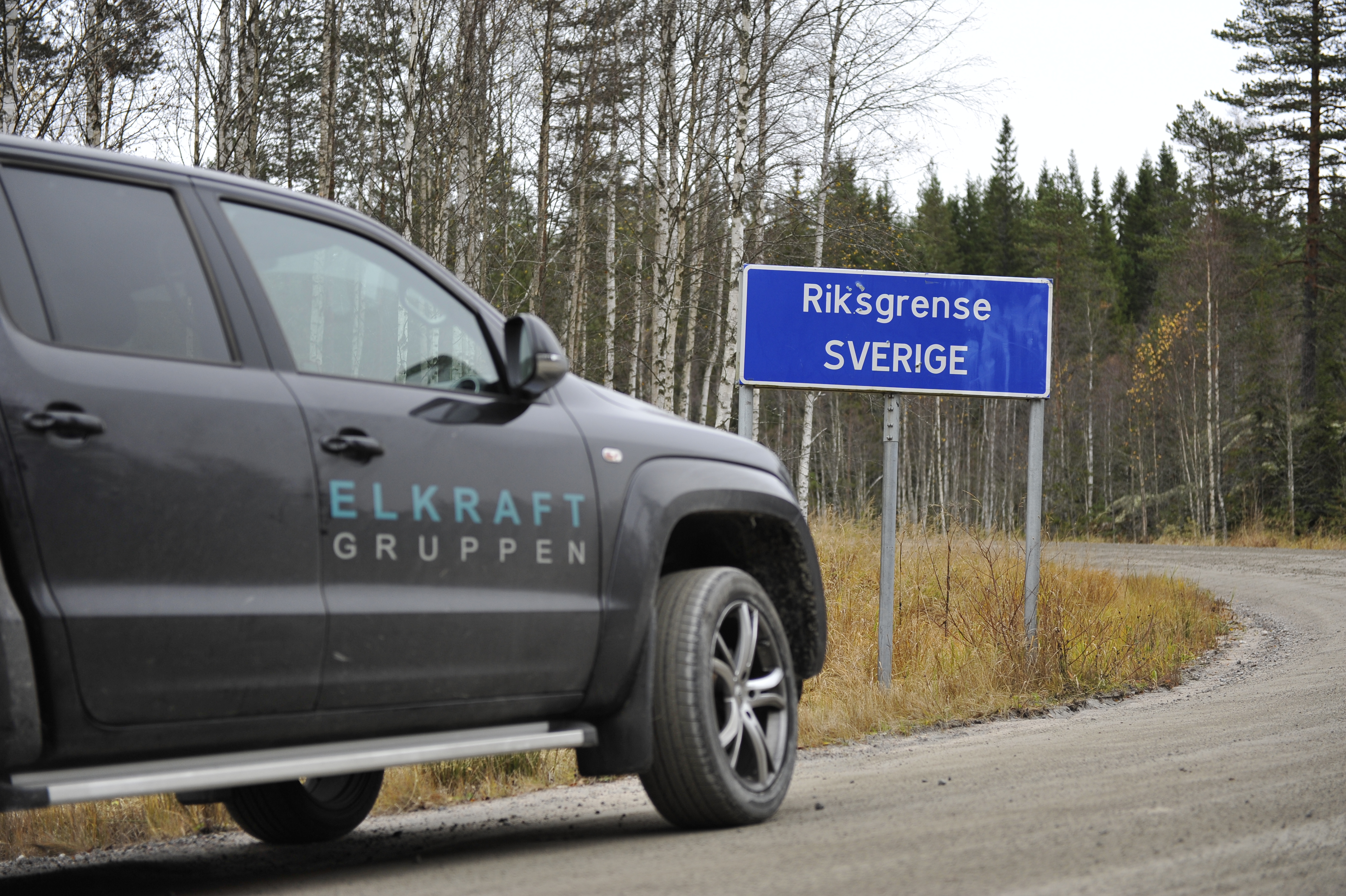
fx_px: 2616
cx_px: 673
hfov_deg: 28.9
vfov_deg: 19.4
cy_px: 448
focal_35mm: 70
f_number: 2.8
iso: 560
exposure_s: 1/200
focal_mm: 70
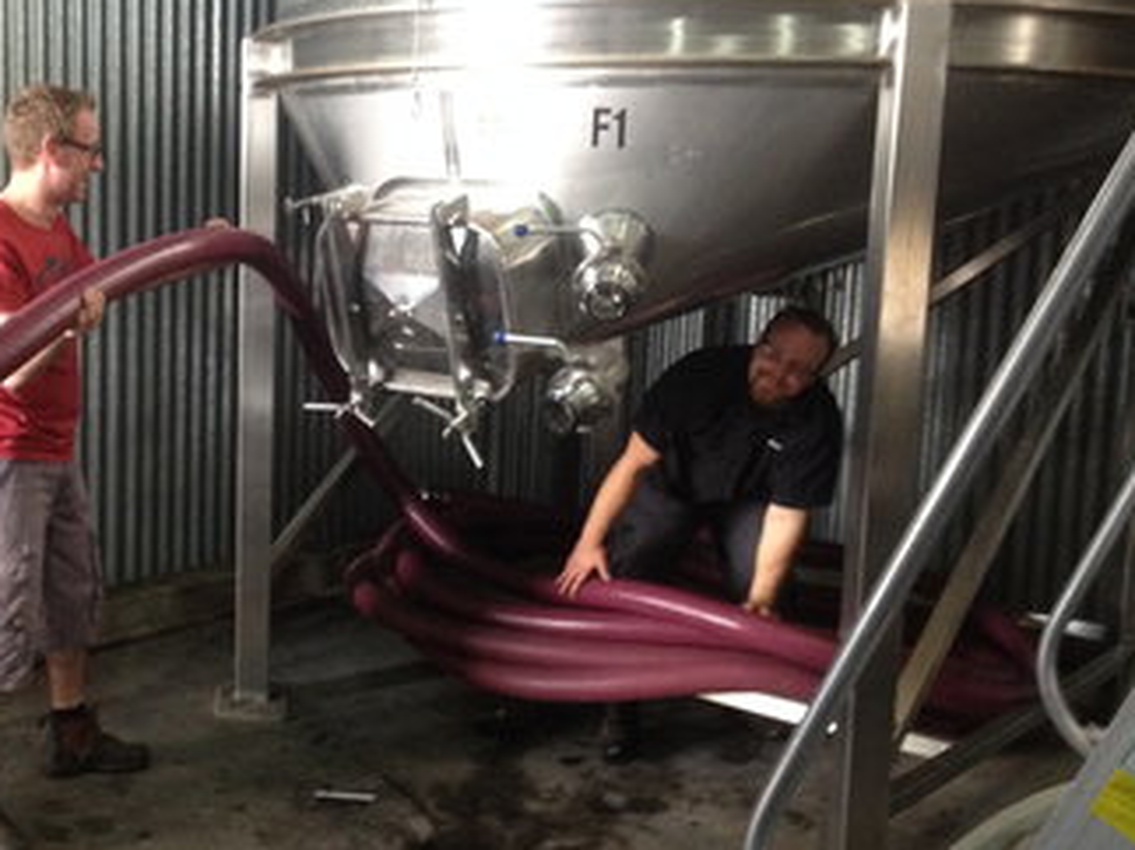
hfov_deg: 36.2
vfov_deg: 28.0
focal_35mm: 52
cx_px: 327
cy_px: 418
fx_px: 1704
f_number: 2.4
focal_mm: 4.28
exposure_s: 1/20
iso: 250
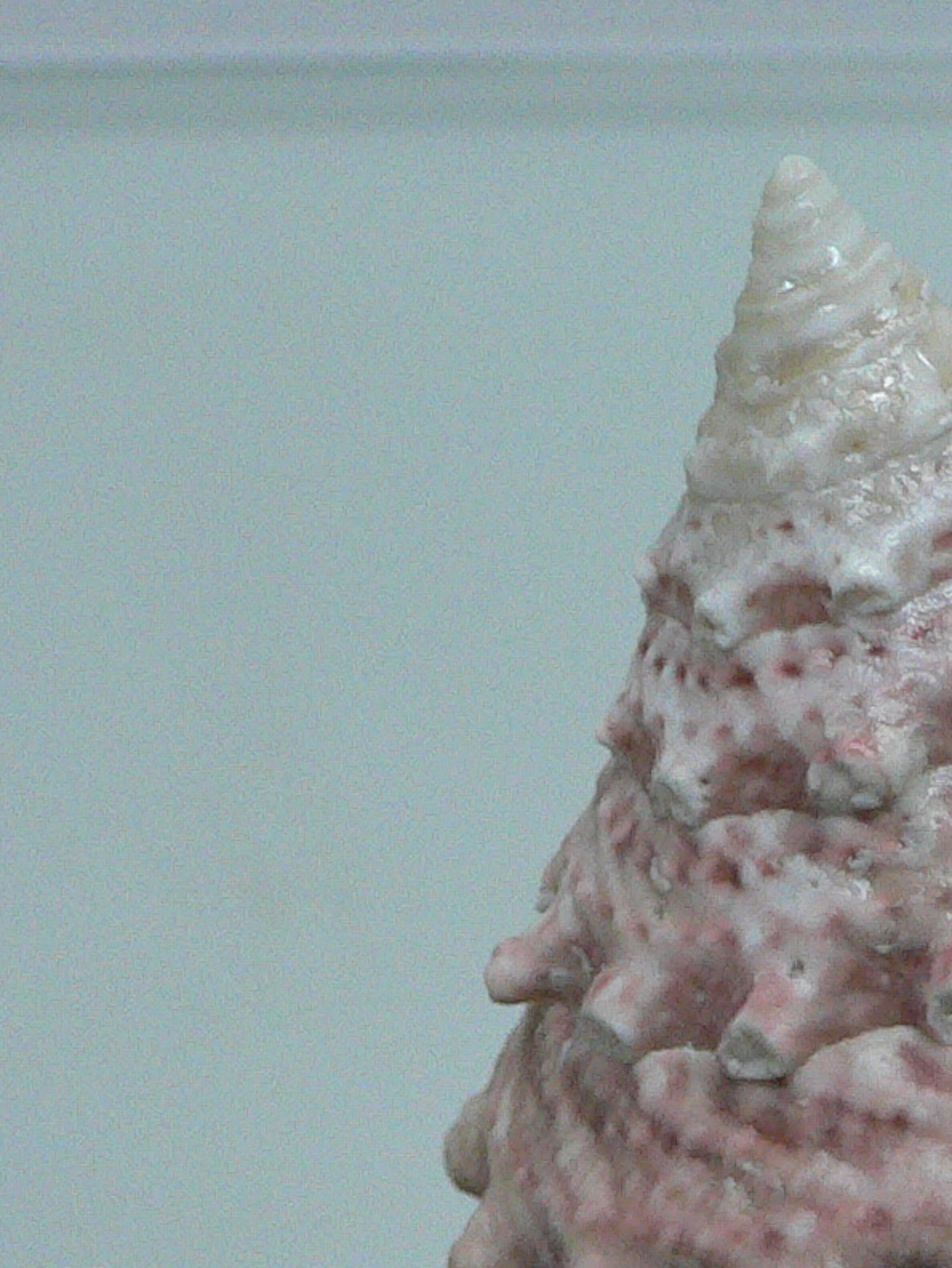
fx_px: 3263
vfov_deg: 21.6
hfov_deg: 16.1
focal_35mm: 89
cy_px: 1099
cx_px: 1064
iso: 200
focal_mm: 4.6
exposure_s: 1/60
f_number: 2.8
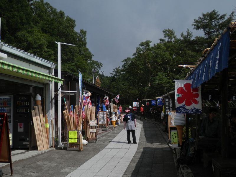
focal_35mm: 40
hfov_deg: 46.8
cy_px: 88
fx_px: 273
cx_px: 118
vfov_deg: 36.0
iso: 80
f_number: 10.4
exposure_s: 1/200
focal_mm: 7.3
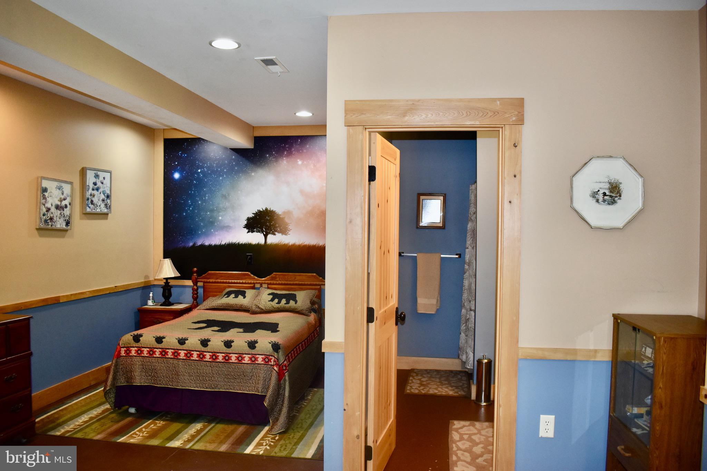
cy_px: 236
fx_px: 530
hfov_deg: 67.4
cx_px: 354
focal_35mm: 27
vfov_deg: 47.9
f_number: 3.5
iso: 800
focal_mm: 18
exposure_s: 1/60
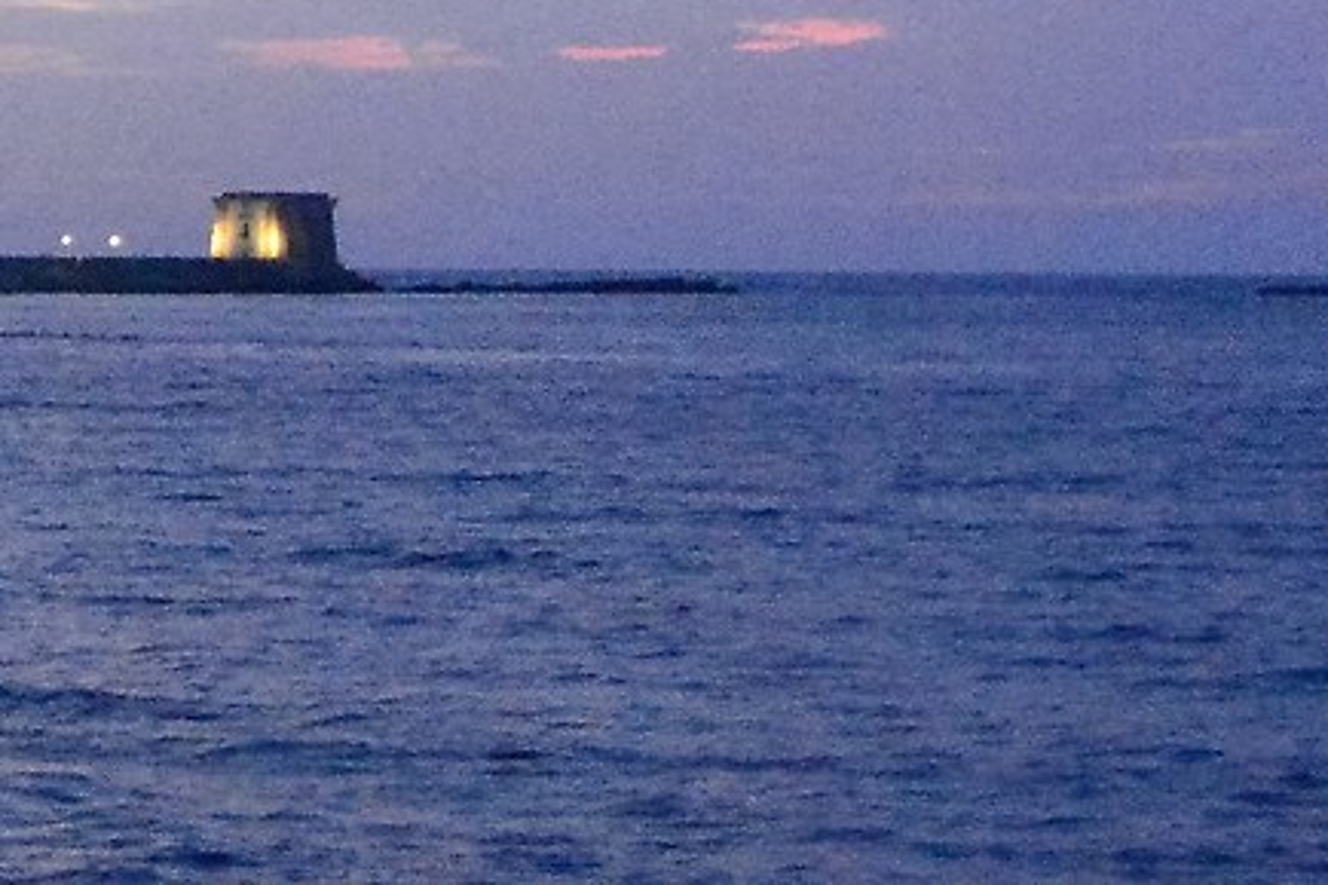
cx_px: -832
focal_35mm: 191
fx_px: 7034
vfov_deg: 7.2
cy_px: 322
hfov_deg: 10.3
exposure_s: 1/20
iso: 6400
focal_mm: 23
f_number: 4.5
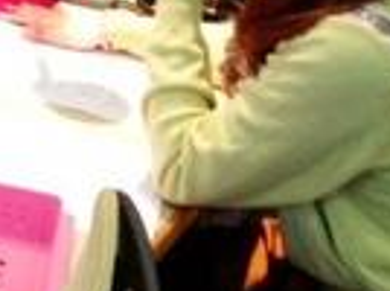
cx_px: -169
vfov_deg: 10.6
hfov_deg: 14.2
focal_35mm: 131
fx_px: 1473
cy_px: -240
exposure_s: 1/24
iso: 50
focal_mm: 4.28
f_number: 2.4
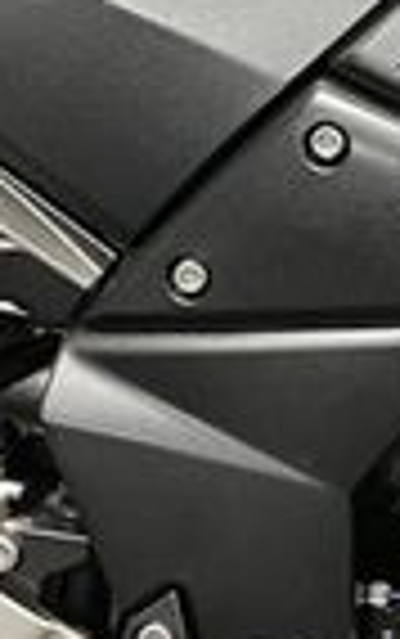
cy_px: 194
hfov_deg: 9.9
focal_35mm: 124
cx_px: 751
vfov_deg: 16.8
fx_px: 2158
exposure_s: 1/50
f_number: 1.6
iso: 400
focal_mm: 5.1
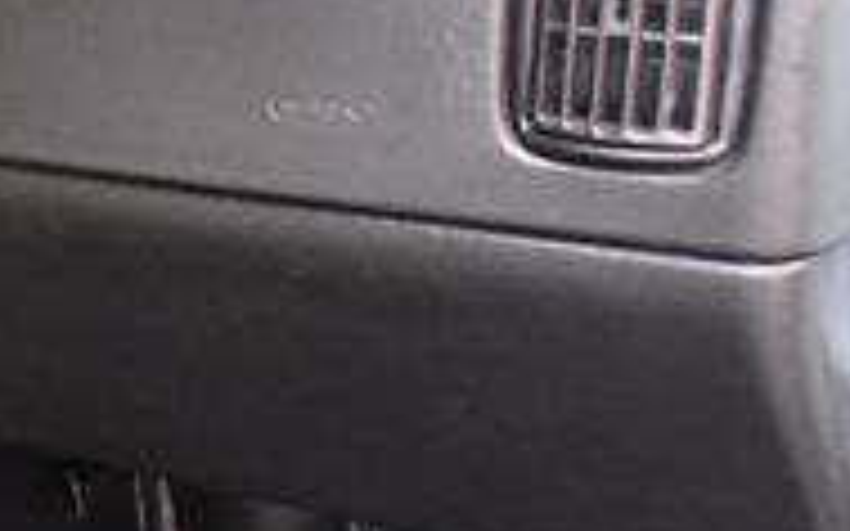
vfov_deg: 14.0
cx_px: -477
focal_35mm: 93
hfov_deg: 19.2
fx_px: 2154
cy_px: 400
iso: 3200
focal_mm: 18
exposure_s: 1/80
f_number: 3.5
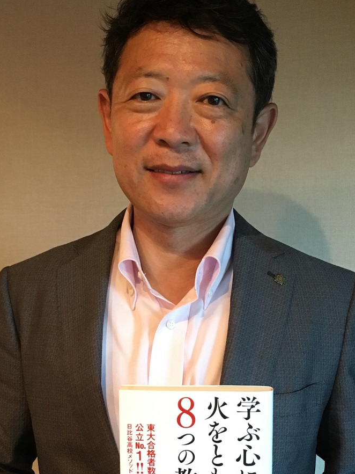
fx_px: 725
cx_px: 168
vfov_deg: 35.9
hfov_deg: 27.5
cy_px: 311
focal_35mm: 53
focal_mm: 4.15
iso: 200
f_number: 2.2
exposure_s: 1/17
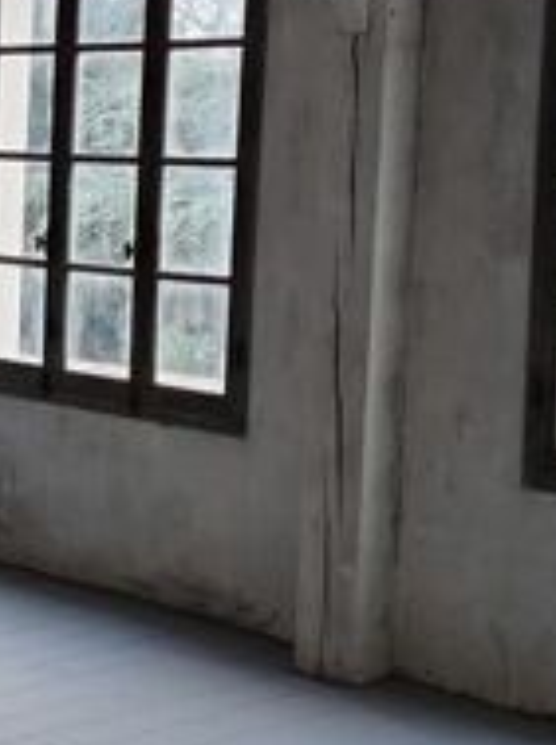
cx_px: -142
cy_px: 260
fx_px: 1827
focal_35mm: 85
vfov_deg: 23.0
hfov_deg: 16.5
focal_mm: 4.71
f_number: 1.7
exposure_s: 1/33.3
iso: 1113
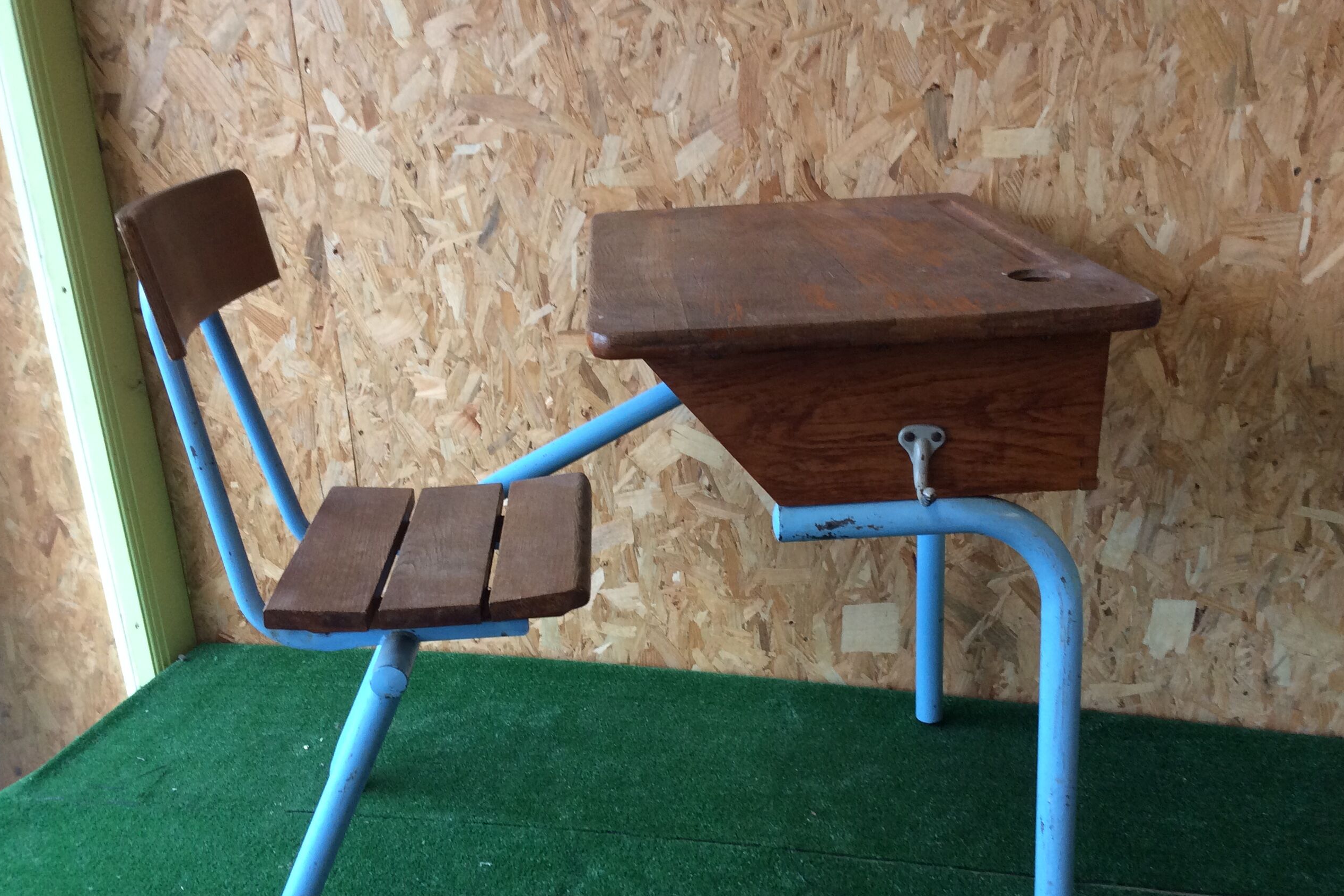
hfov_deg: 55.8
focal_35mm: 34
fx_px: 1269
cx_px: 675
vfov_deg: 38.8
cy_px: 502
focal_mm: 3.3
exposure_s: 1/25
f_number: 2.4
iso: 64
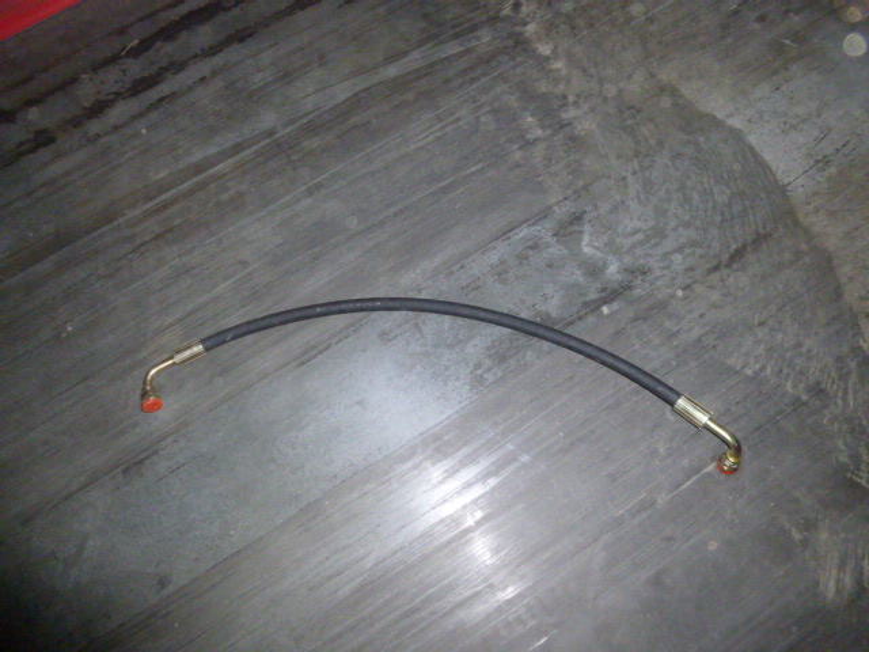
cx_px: 434
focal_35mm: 25
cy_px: 326
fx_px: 628
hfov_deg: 69.4
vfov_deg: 54.9
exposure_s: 1/250
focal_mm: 4.5
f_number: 3.1
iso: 400
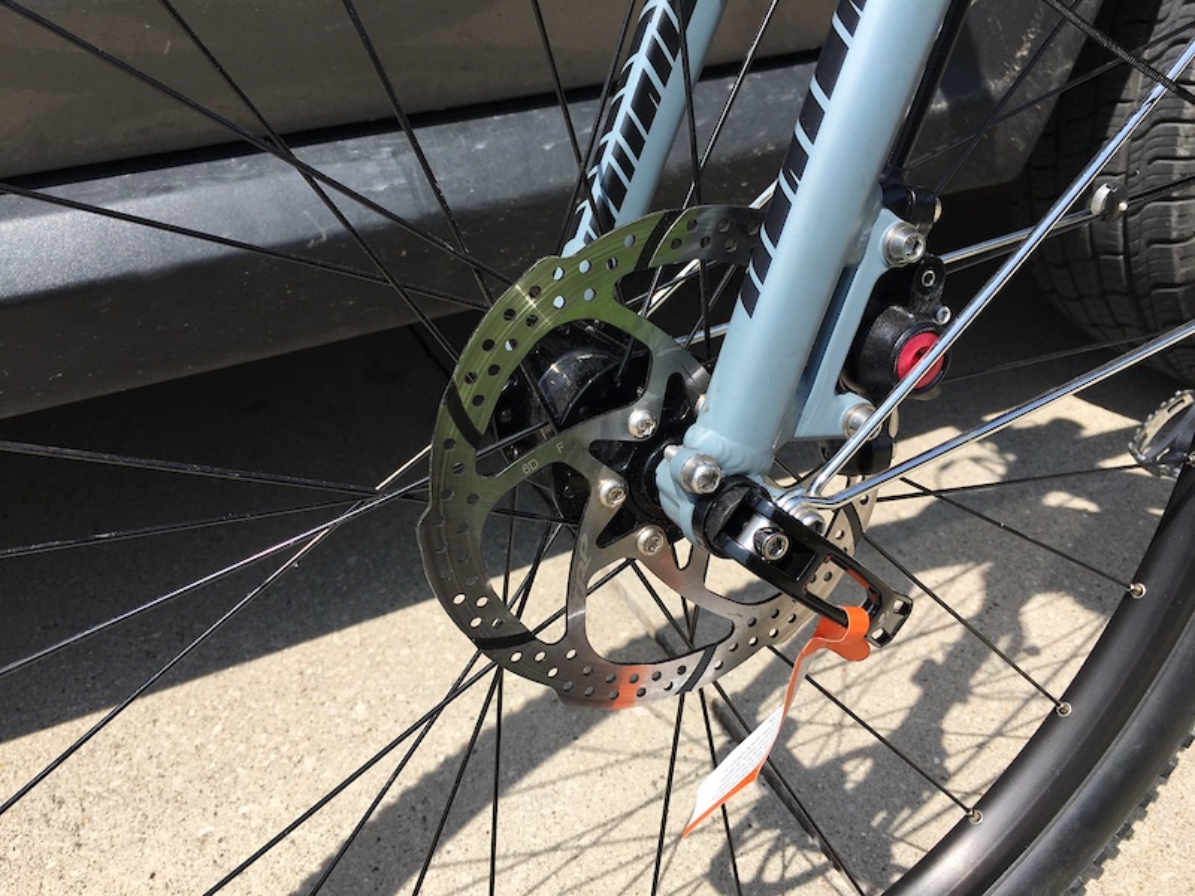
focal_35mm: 29
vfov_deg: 48.2
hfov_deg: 61.7
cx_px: 598
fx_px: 1001
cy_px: 448
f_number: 2.2
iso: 25
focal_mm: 4.15
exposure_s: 1/1350
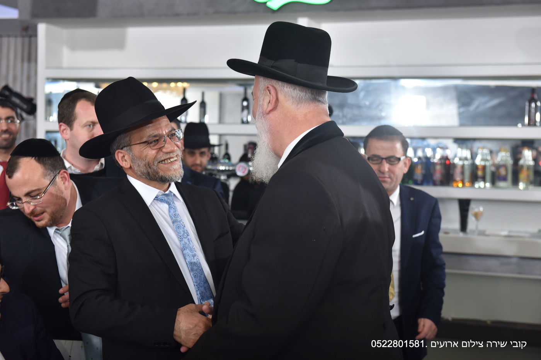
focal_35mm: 60
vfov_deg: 22.6
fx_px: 901
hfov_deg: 33.4
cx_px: 270
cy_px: 180
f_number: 4
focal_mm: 60
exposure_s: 1/200
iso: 800
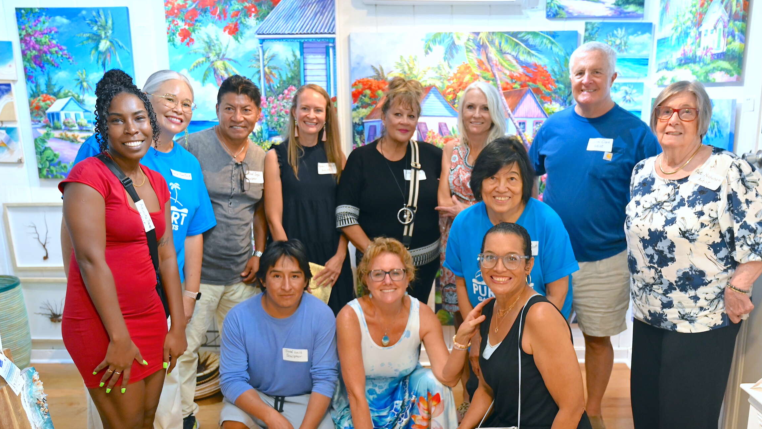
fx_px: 687
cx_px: 402
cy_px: 283
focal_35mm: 34
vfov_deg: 34.4
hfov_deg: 58.0
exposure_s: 1/125
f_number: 4
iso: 3200
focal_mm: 29
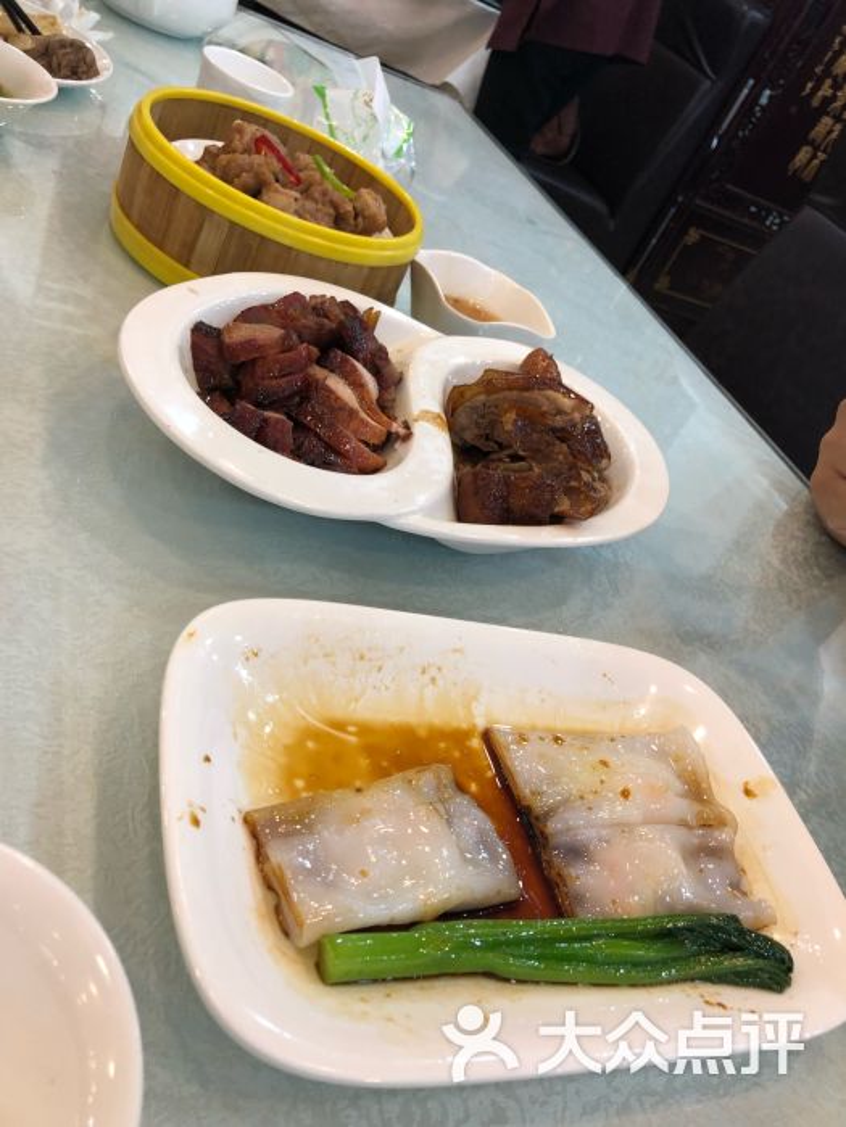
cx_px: 423
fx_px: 912
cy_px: 564
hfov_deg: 49.7
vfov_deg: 63.4
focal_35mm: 28
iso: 40
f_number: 1.8
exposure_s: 1/20
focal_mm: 4
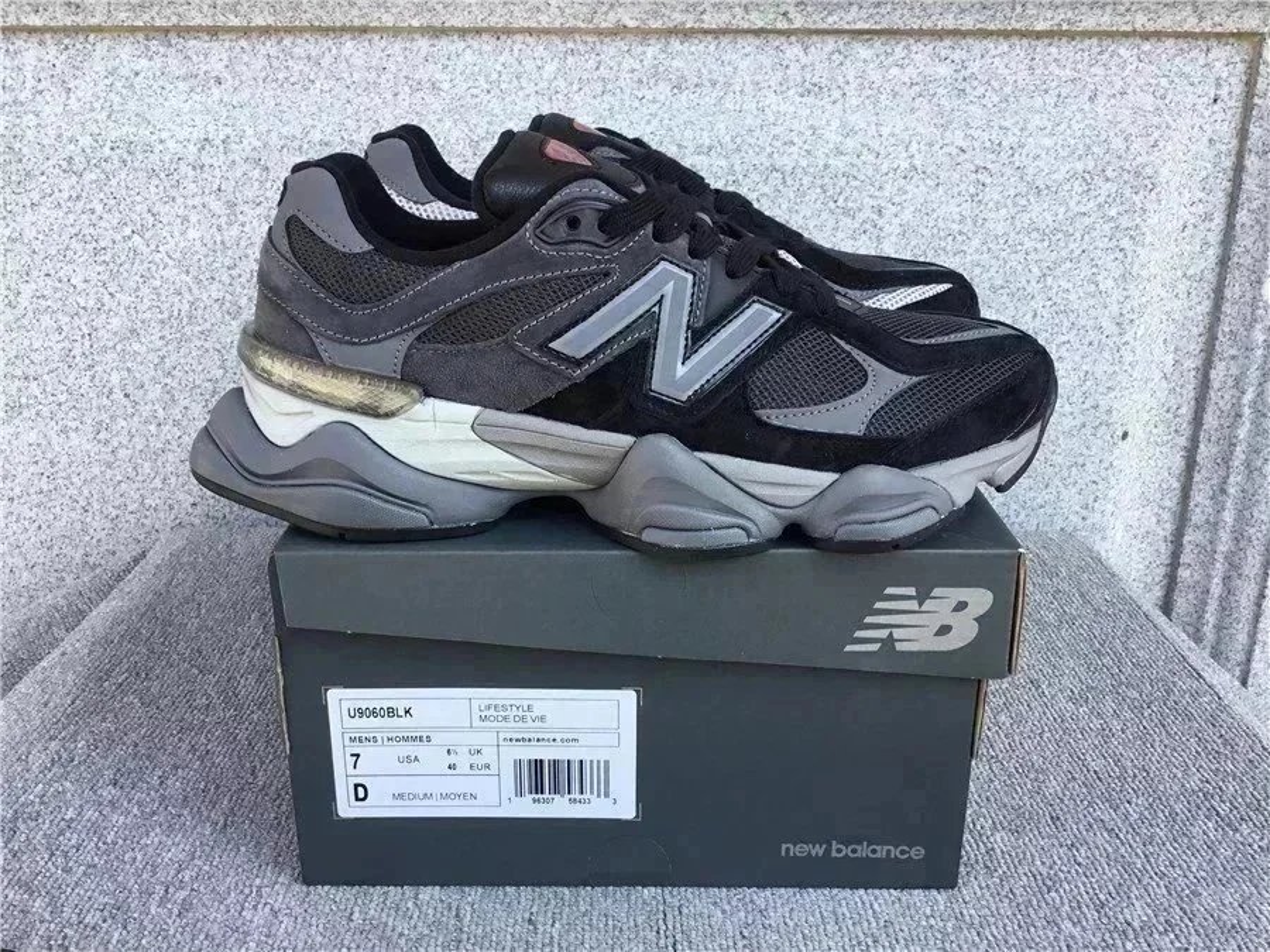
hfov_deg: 58.4
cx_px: 635
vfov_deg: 45.4
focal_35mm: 31
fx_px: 1137
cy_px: 476
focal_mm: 3.3
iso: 25
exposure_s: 1/167
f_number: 2.4
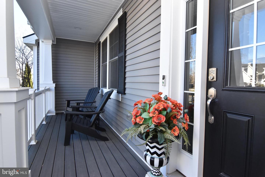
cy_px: 88
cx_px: 132
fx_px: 133
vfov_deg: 67.5
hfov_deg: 90.0
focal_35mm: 18
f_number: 10
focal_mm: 12
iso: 800
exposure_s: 1/200
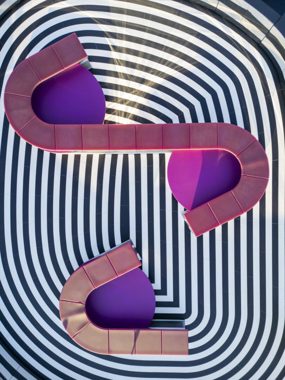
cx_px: 142
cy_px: 190
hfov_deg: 56.8
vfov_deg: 71.6
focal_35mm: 24
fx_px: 263
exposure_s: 1/350
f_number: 1.7
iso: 100
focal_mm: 6.72
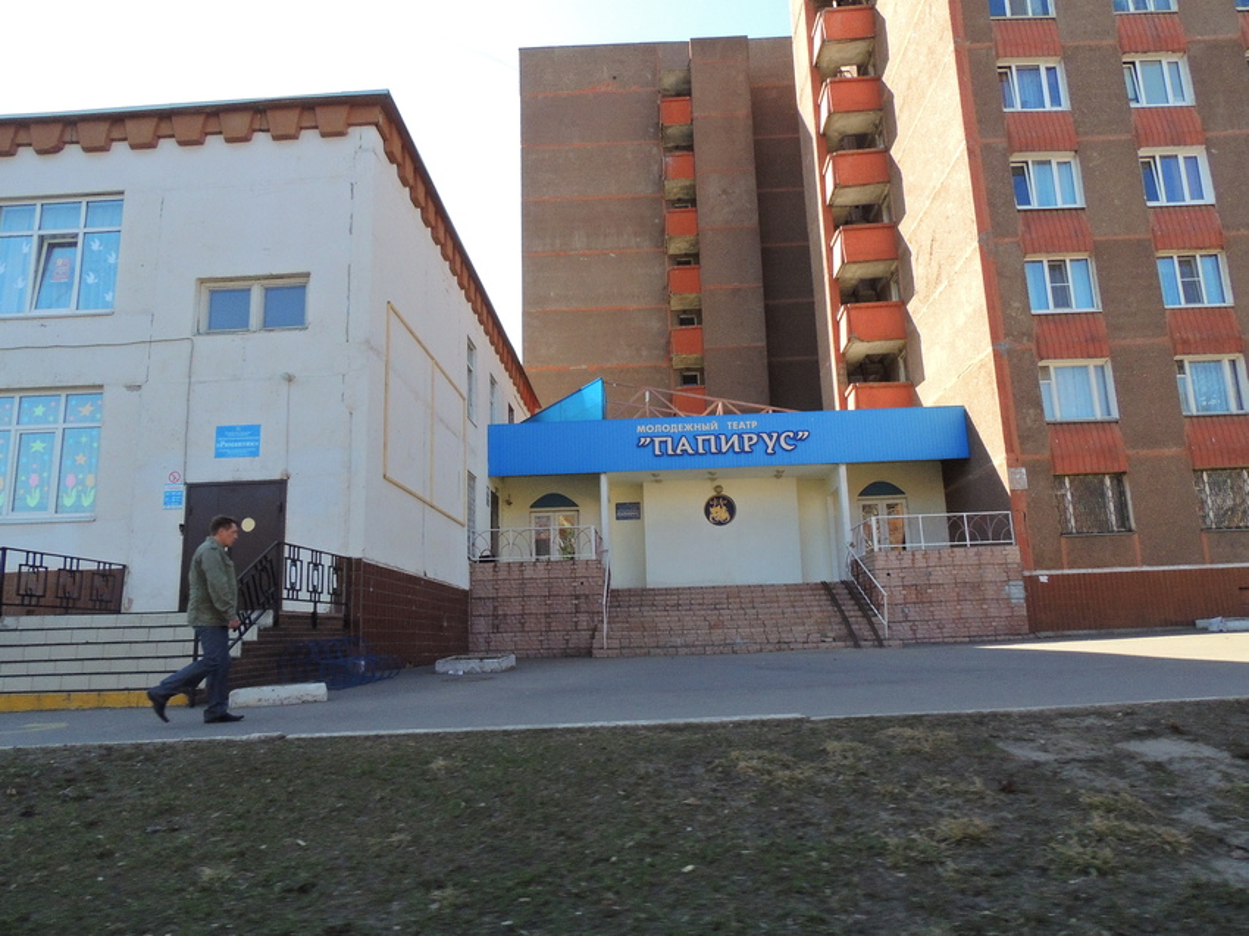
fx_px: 866
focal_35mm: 24
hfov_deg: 71.6
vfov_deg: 56.8
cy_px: 468
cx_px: 624
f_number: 7.4
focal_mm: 4.3
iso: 400
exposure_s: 1/250
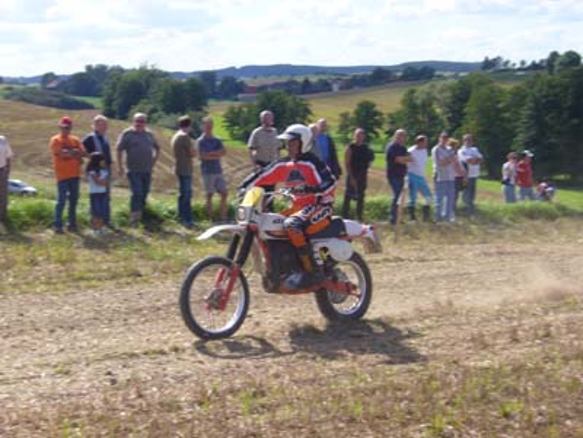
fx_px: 1061
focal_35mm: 63
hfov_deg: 30.7
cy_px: 219
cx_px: 292
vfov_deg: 23.3
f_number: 7.5
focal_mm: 10.4
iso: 100
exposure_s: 1/200
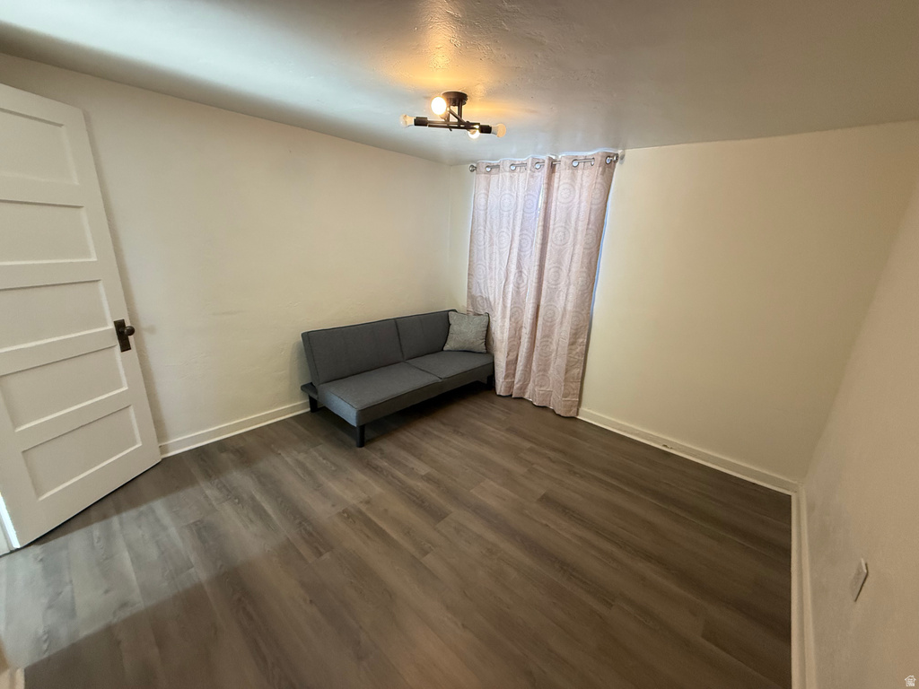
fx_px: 372
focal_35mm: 14
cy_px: 344
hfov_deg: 102.1
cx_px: 460
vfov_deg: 85.7
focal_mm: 2.22
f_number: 2.2
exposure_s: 1/99
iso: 320
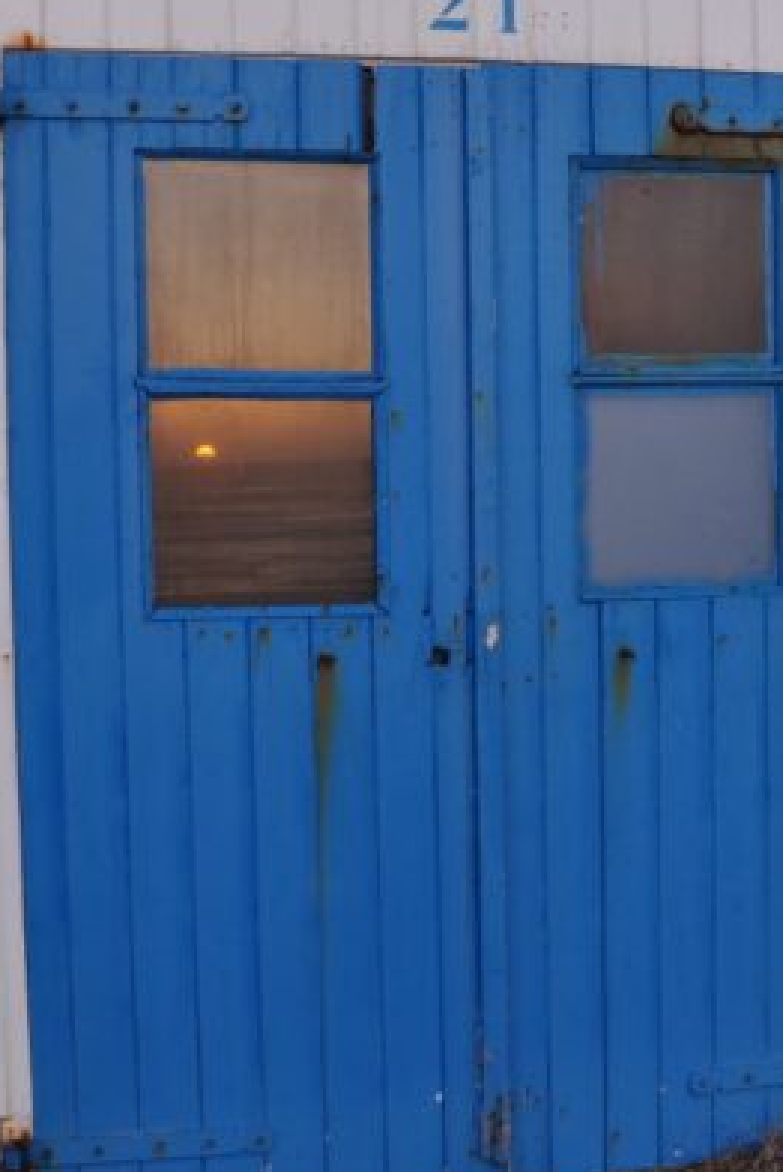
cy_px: 520
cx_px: 511
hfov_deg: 24.6
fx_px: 1791
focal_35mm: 55
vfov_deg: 36.2
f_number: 5.6
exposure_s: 1/125
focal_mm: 18
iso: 360
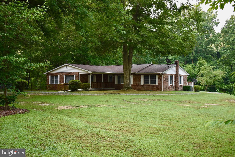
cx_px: 118
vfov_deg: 34.2
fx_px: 255
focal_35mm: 39
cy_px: 78
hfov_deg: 49.6
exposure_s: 1/250
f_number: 4
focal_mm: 26
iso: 640
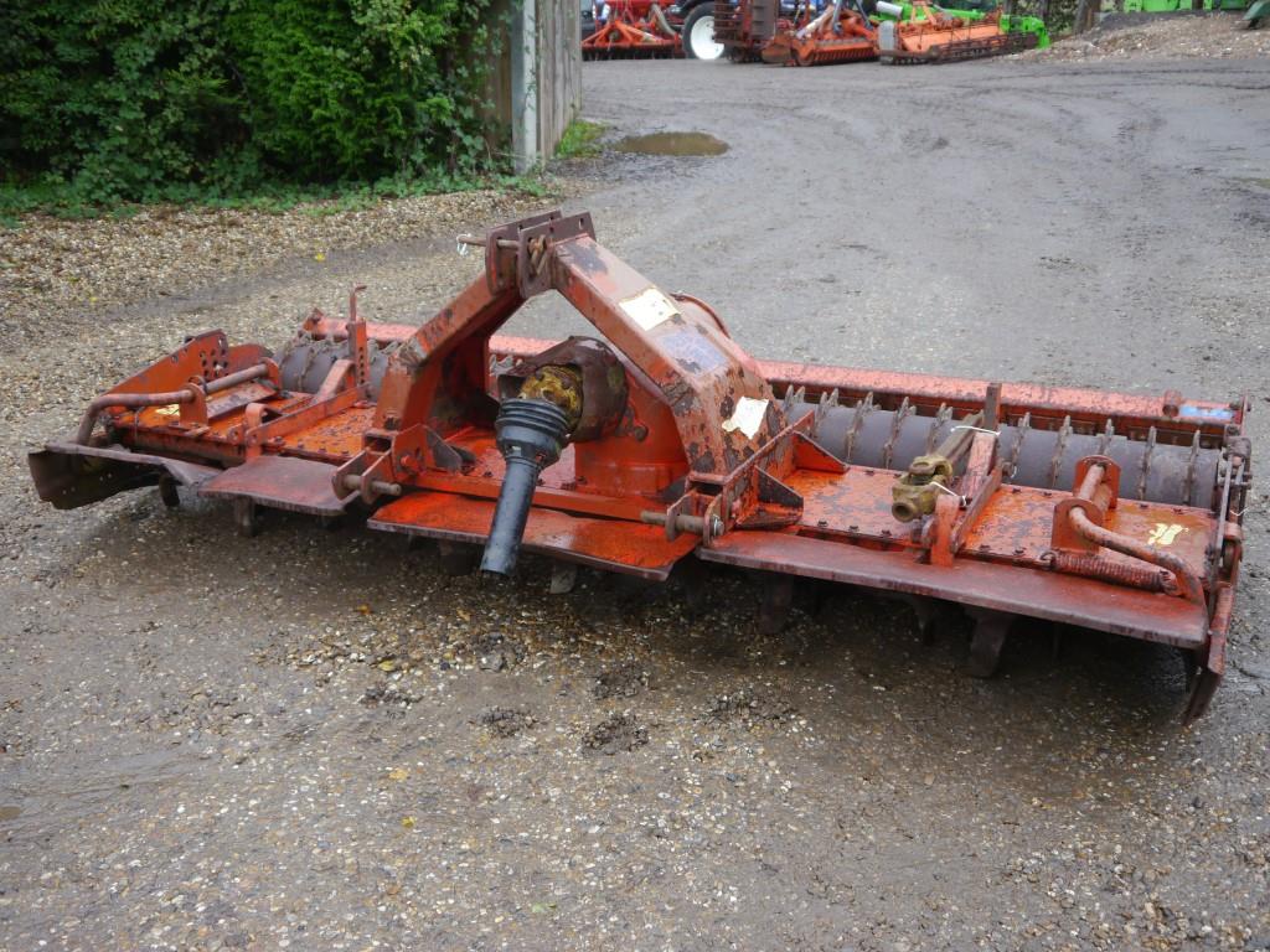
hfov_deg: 49.0
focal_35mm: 38
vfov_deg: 37.7
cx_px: 635
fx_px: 1394
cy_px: 476
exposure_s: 1/100
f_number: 4.5
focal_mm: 19
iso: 160
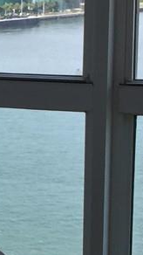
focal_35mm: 173
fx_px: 1168
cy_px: 189
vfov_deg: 12.4
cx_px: -249
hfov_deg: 6.5
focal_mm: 4.15
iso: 32
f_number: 2.2
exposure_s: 1/608
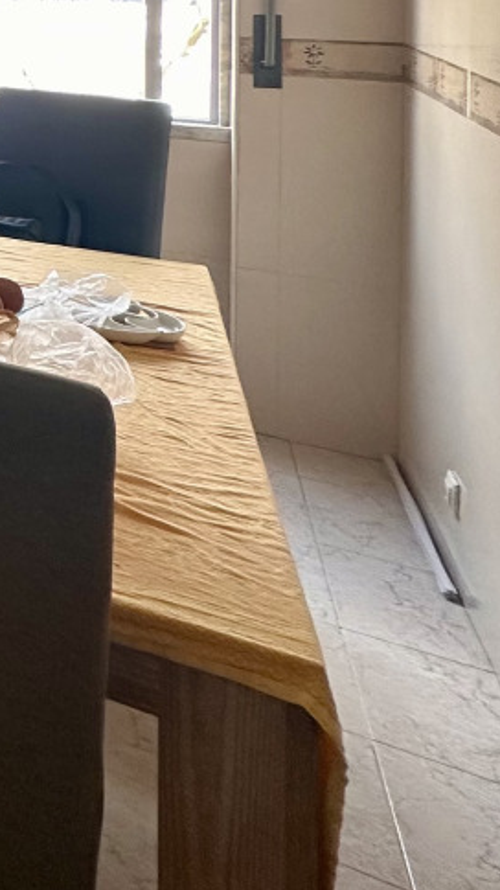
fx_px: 1014
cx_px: -725
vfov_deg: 40.5
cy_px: -31
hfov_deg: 14.8
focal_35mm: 43
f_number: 2.2
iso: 125
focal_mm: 2.22
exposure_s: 1/99
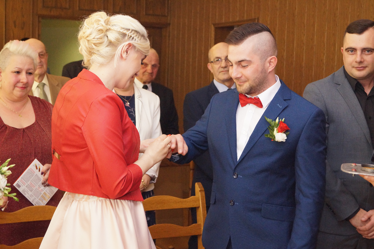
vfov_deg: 22.6
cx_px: 187
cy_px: 124
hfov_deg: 33.4
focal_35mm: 60
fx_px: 623
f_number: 5.6
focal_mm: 40
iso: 3200
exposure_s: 1/250
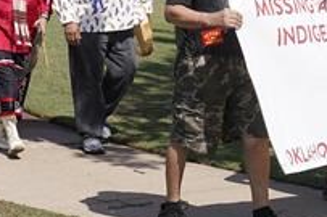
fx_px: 1334
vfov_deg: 9.2
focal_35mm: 147
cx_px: 193
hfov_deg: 14.0
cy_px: -68
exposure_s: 1/2000
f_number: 4
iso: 200
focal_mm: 46
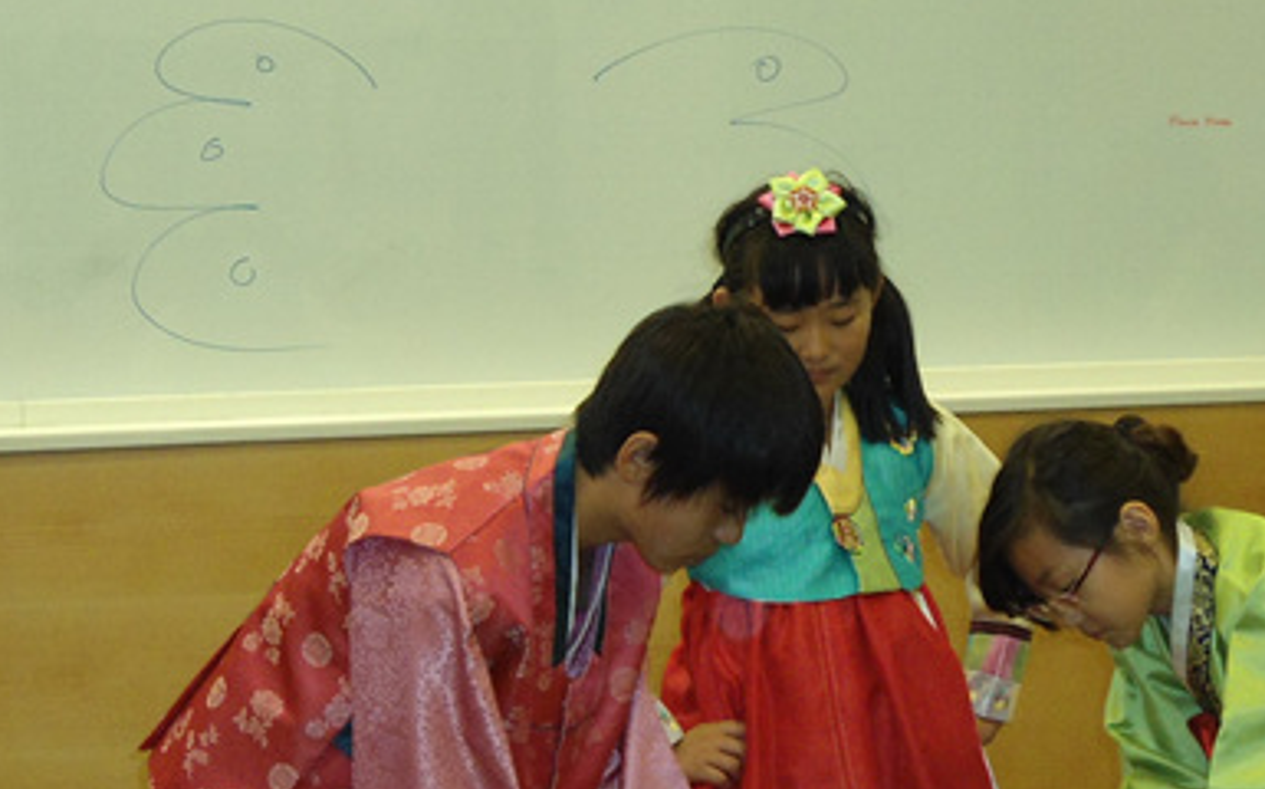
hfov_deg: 21.4
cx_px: 772
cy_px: 526
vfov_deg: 13.4
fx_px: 3342
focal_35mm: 97
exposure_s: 1/50
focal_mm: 7.9
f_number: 3.5
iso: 200
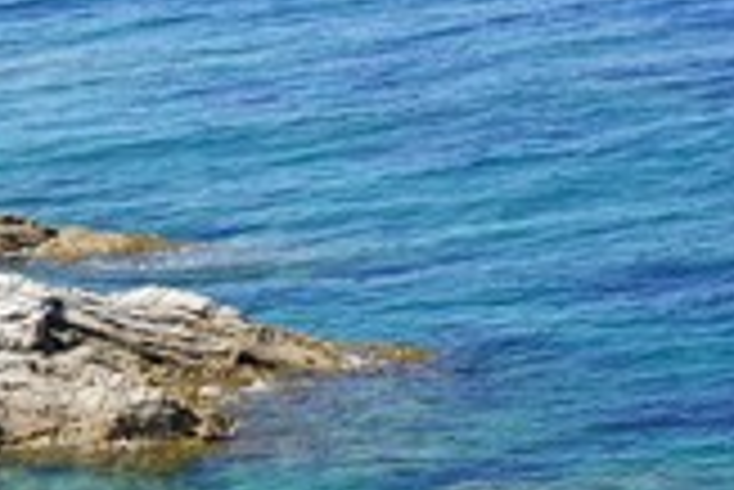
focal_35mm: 122
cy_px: 463
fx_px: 2498
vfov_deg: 11.1
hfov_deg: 15.8
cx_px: -239
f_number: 13
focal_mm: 29
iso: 200
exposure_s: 1/125
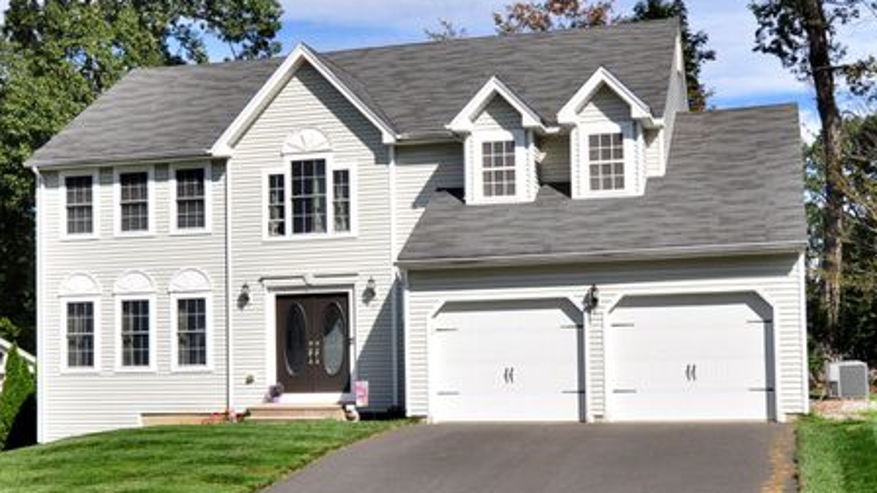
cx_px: 419
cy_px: 248
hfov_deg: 56.6
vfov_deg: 33.7
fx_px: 814
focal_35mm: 35
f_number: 8
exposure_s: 1/400
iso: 200
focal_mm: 20
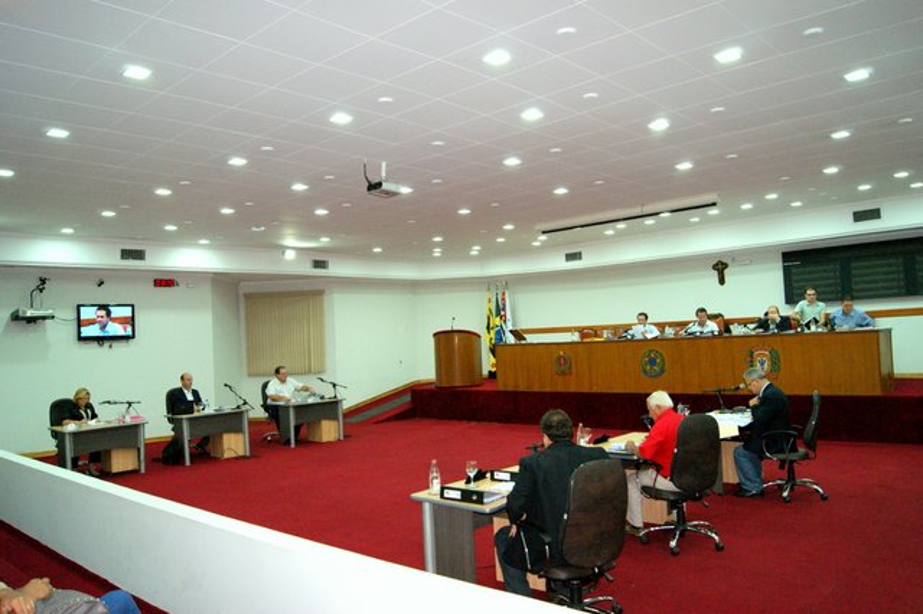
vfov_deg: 47.9
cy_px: 307
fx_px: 692
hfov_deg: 67.4
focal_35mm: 27
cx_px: 462
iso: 400
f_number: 5.6
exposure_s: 1/60
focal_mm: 18
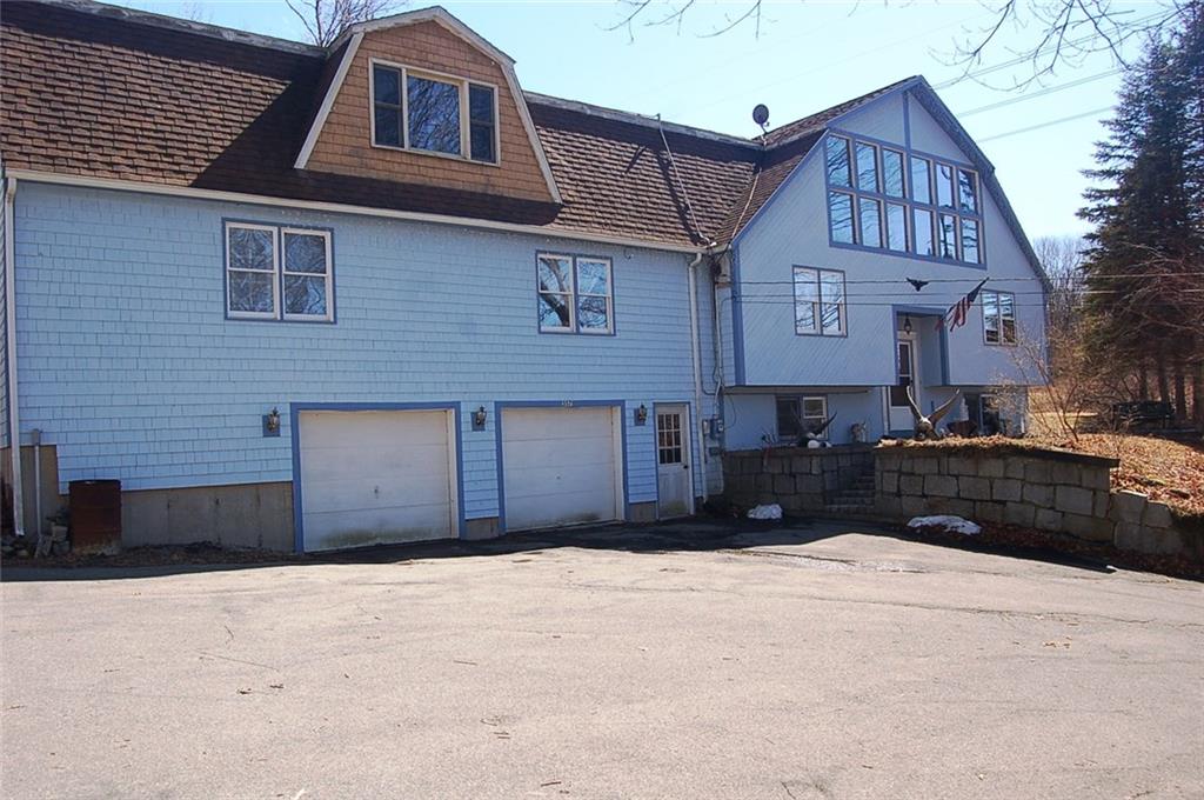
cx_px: 602
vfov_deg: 47.8
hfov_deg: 67.4
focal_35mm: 27
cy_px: 400
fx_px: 902
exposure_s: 1/160
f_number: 6.3
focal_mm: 18
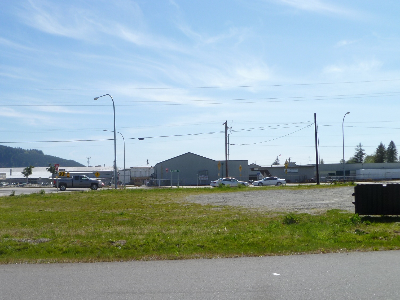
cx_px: 162
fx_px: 439
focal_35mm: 38
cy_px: 185
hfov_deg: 48.7
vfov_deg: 37.5
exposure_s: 1/800
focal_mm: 5
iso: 80
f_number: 3.3
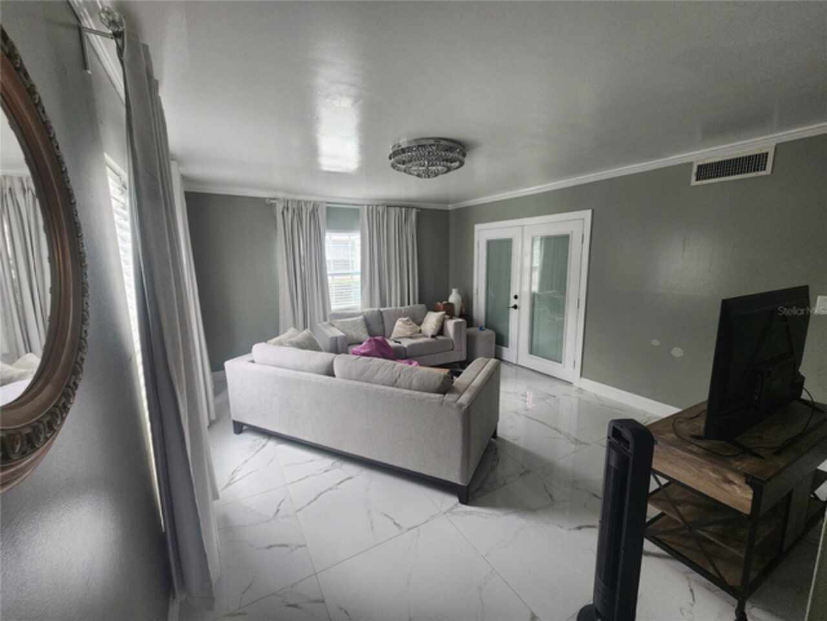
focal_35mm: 13
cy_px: 310
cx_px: 414
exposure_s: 1/60
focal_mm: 2.2
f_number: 2.2
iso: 125
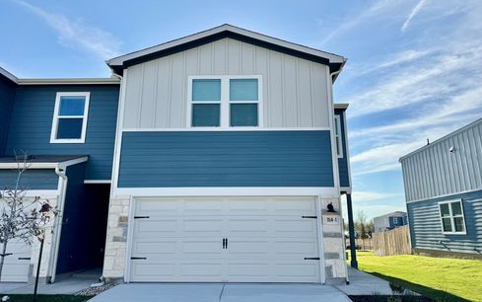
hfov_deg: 70.4
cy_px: 143
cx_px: 239
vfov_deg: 47.6
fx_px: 342
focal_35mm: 26
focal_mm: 6.76
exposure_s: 1/6410
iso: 80
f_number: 1.78
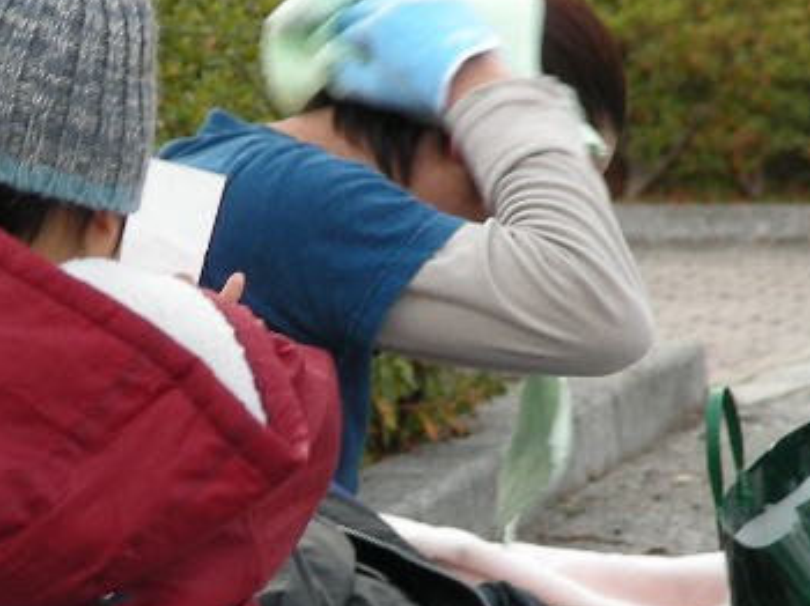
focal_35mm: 673
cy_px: 507
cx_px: 141
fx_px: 15737
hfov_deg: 2.9
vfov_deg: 2.2
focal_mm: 38.3
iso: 50
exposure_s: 1/72.7
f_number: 3.5
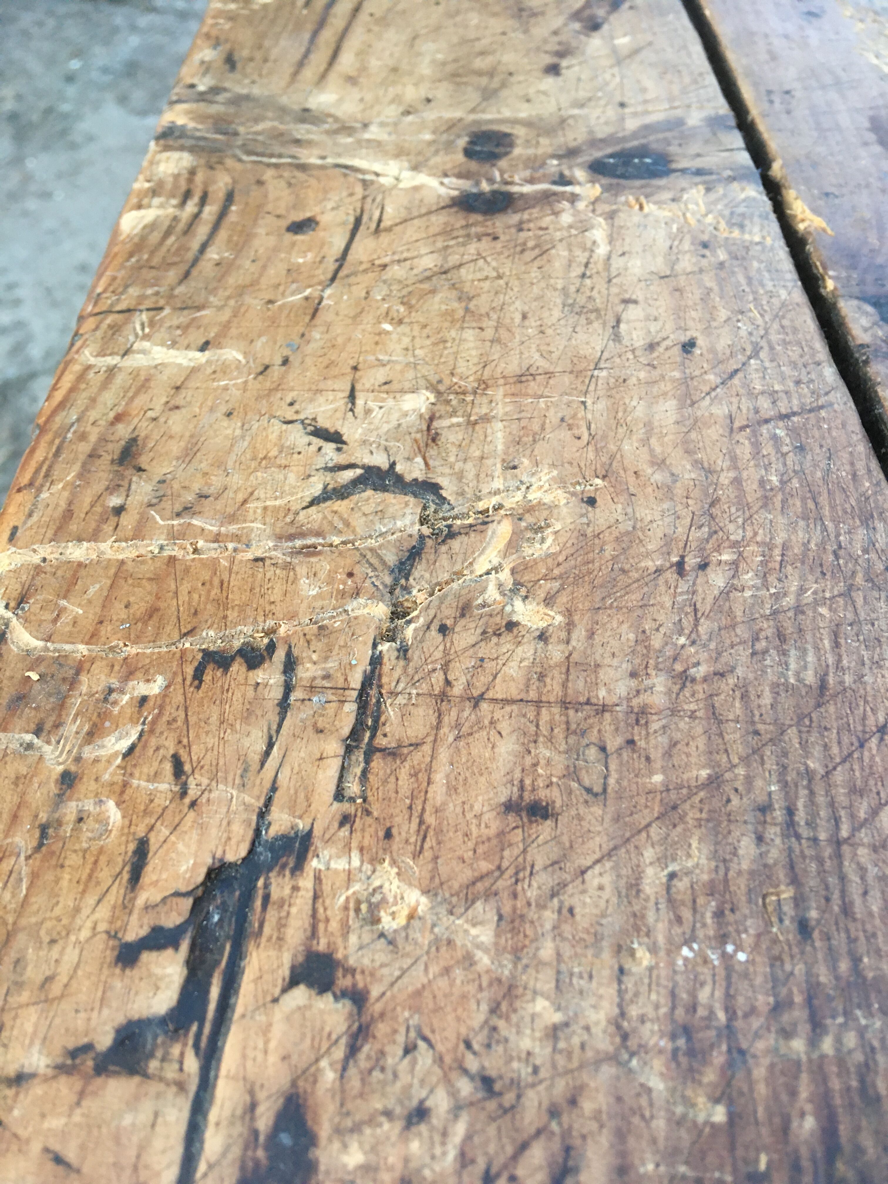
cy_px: 592
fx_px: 992
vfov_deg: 61.7
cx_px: 444
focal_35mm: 29
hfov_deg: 48.2
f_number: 2.2
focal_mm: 4.15
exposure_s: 1/33
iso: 125
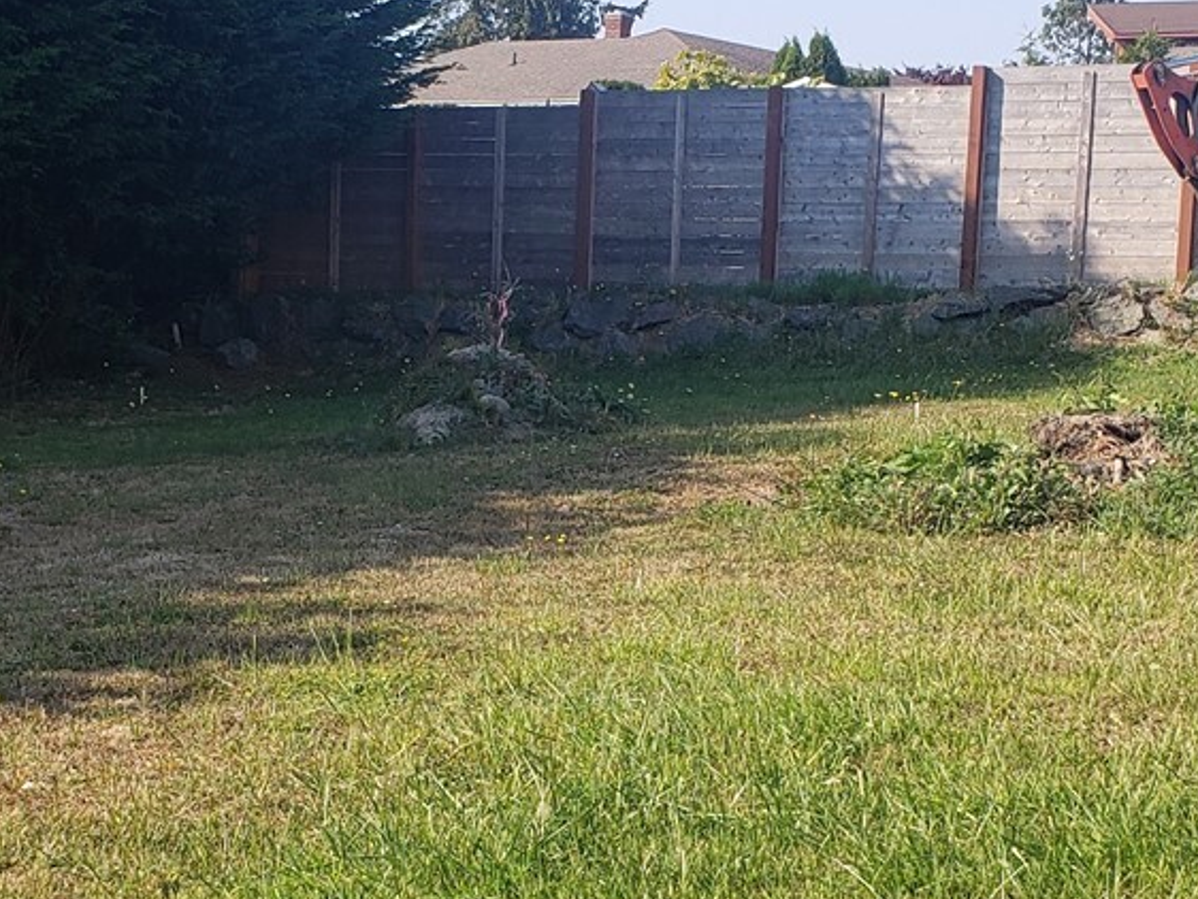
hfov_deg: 26.2
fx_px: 2562
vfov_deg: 19.8
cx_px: 441
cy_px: 643
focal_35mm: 74
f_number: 2.4
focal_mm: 4.3
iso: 50
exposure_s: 1/768
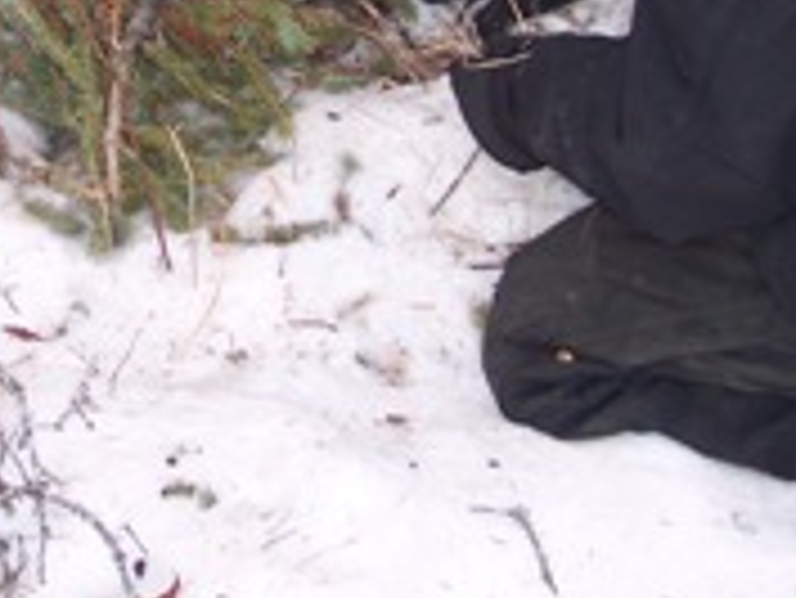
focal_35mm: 96
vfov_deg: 15.0
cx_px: 220
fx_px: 2209
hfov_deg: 20.3
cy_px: -67
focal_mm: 8
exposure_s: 1/60
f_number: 2.8
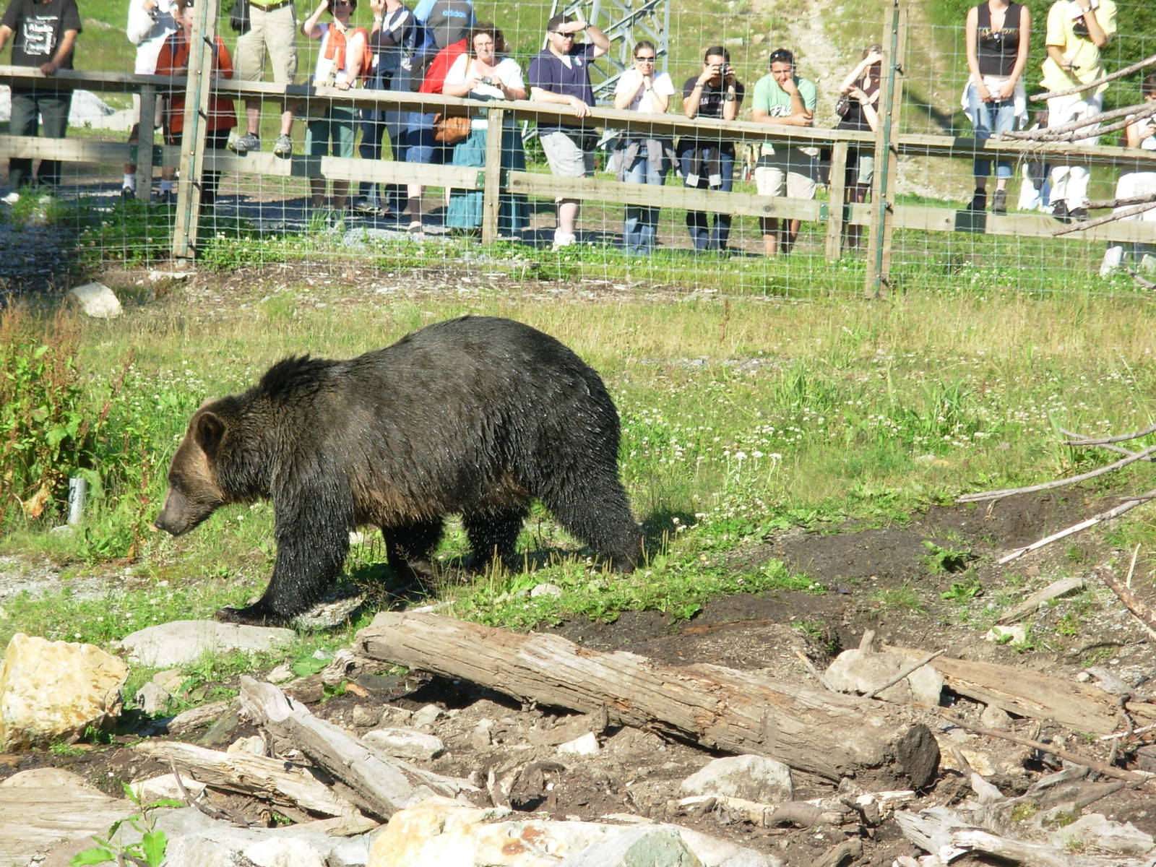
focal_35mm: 190
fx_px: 6345
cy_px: 434
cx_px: 578
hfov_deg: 10.4
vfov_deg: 7.8
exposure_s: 1/235
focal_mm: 31.4
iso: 50
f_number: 5
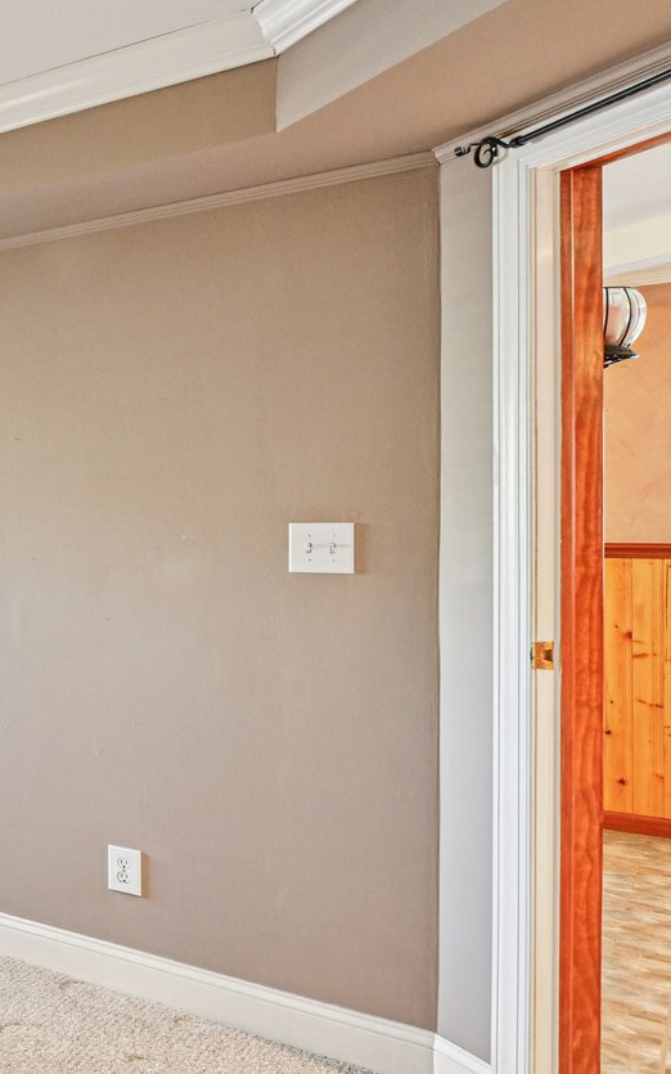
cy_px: 546
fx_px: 1024
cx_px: -532
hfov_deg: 22.1
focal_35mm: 35
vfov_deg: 55.3
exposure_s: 1/5
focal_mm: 14
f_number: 8
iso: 400
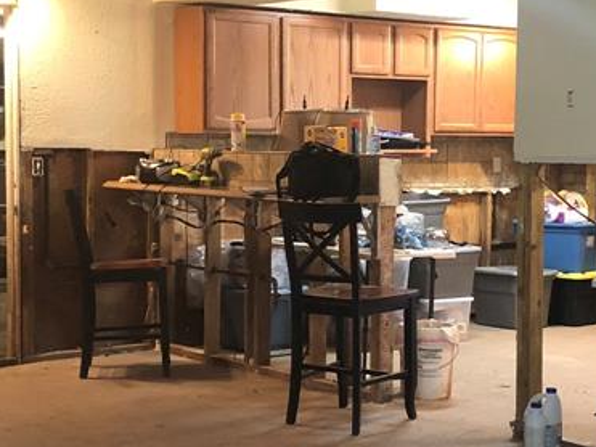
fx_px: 1377
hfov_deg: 24.4
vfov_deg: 18.4
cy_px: 241
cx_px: 333
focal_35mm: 80
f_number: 1.8
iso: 100
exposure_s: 1/11
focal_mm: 3.99
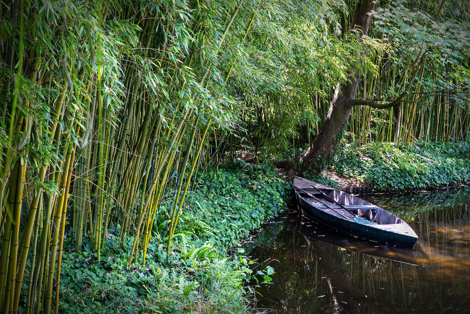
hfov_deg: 33.5
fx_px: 780
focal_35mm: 60
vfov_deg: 22.7
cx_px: 235
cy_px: 151
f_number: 5.6
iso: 640
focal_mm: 33.1
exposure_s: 1/125
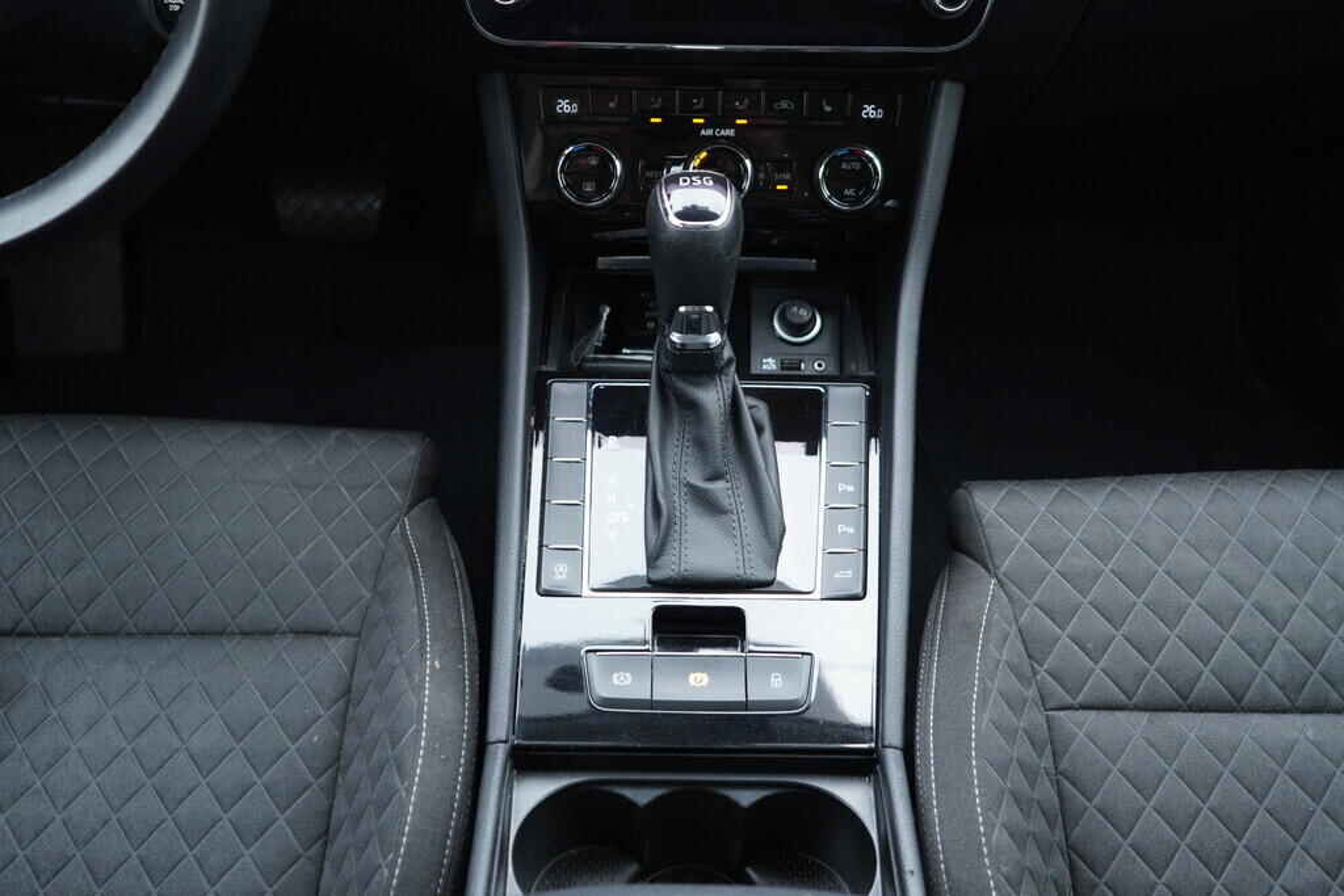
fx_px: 1344
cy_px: 448
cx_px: 672
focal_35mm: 36
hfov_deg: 53.1
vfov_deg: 36.9
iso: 400
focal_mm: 24
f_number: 2.8
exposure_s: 1/40
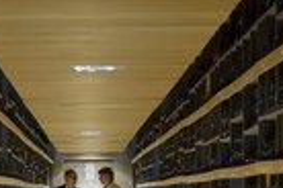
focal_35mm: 146
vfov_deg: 9.3
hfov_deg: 14.0
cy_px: 204
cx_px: 105
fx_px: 1148
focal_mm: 48
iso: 1600
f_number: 4.5
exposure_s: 1/3.33
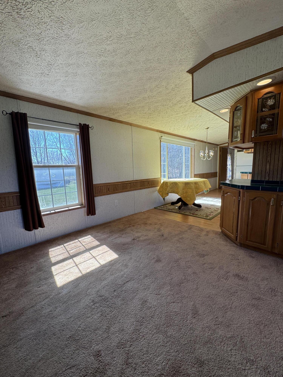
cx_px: 142
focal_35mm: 14
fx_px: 153
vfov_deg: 102.1
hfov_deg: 85.7
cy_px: 188
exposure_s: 1/147
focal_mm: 2.22
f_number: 2.2
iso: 40
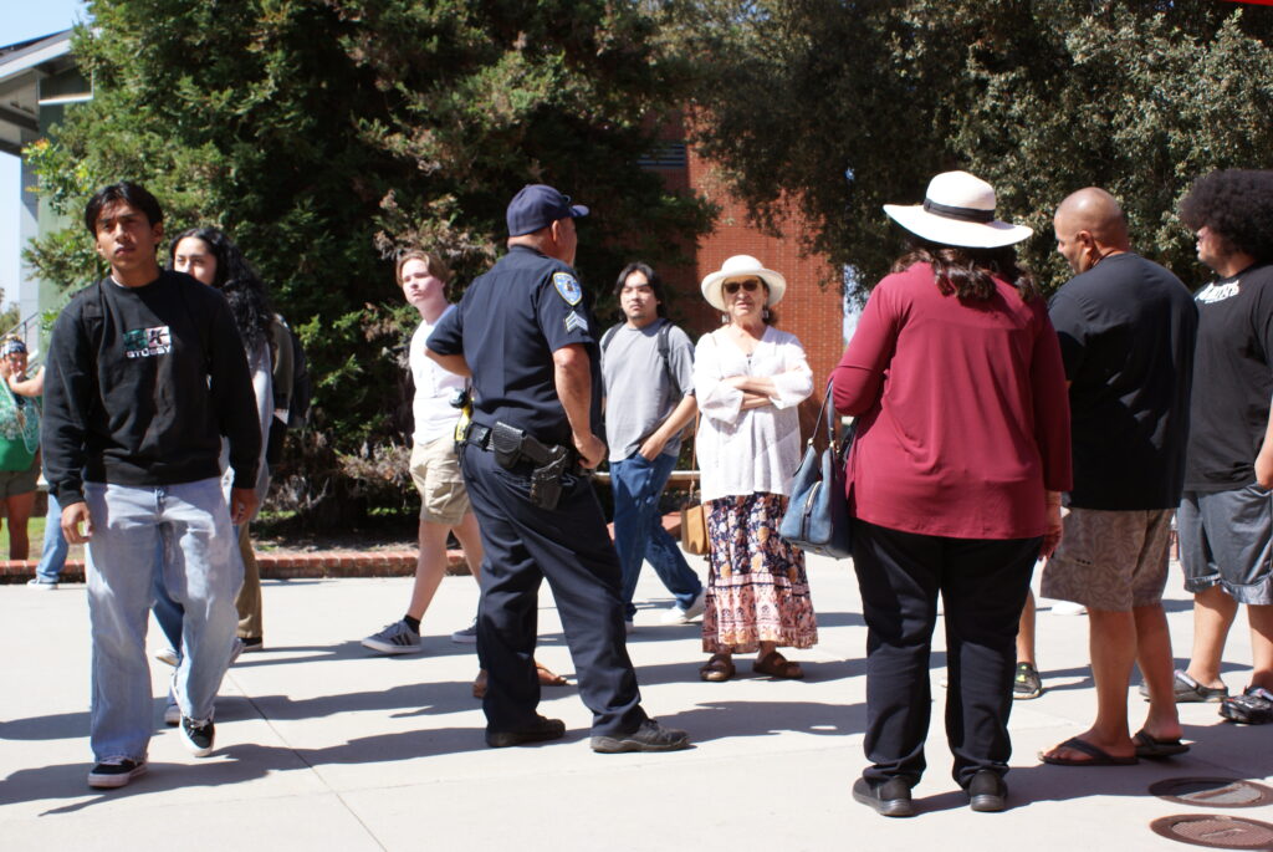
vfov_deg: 32.0
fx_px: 1487
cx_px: 636
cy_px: 426
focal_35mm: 42
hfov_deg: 46.4
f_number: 8
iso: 100
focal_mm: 28
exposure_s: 1/160
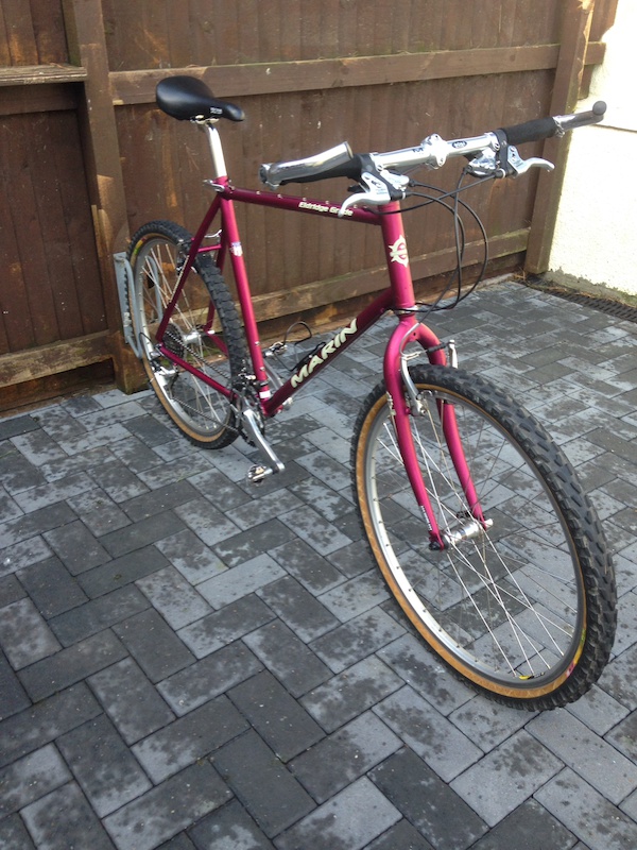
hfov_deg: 42.9
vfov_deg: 55.4
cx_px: 318
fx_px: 810
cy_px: 425
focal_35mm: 33
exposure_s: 1/120
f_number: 2.4
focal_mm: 4.12
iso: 64
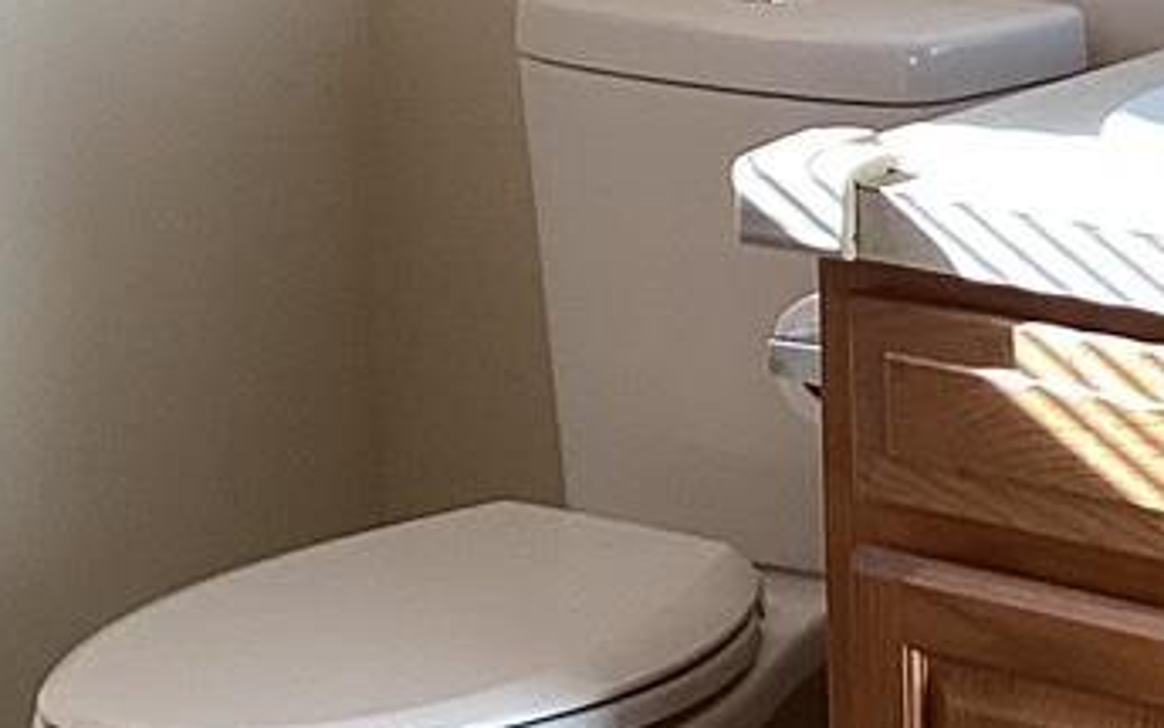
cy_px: -159
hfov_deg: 13.3
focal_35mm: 156
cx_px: 1046
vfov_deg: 8.3
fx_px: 4949
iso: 64
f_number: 2.4
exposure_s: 1/50
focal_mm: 3.3
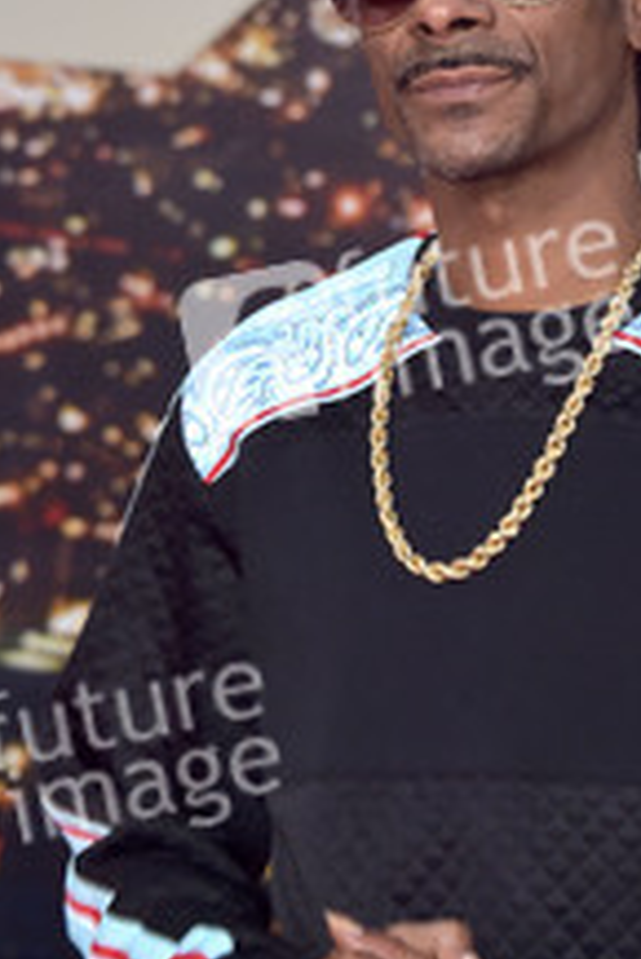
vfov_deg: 8.9
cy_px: 548
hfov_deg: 6.0
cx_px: 537
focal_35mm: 230
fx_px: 6133
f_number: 7.1
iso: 800
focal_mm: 125
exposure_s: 1/250
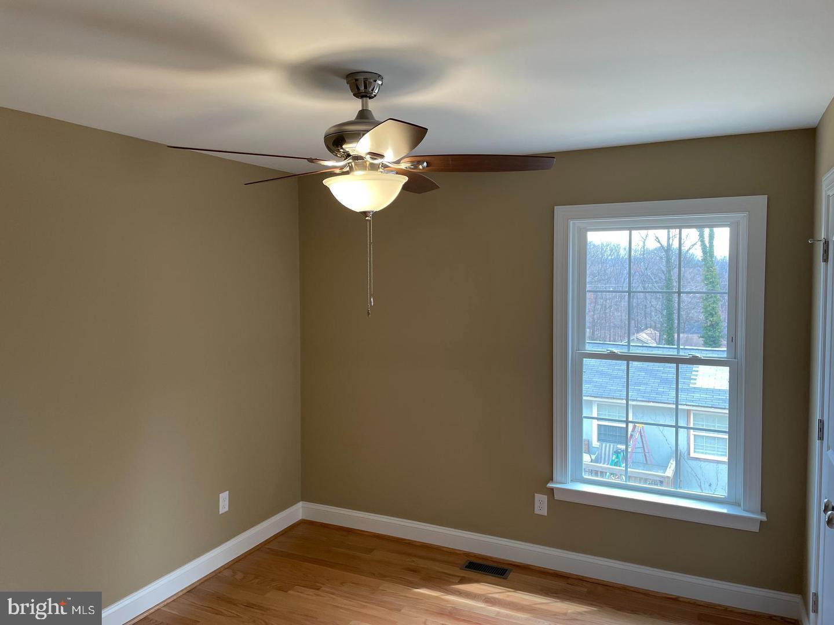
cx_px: 417
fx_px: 626
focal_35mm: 26
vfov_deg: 53.1
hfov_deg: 67.3
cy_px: 312
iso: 80
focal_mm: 4.2
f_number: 1.6
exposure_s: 1/120
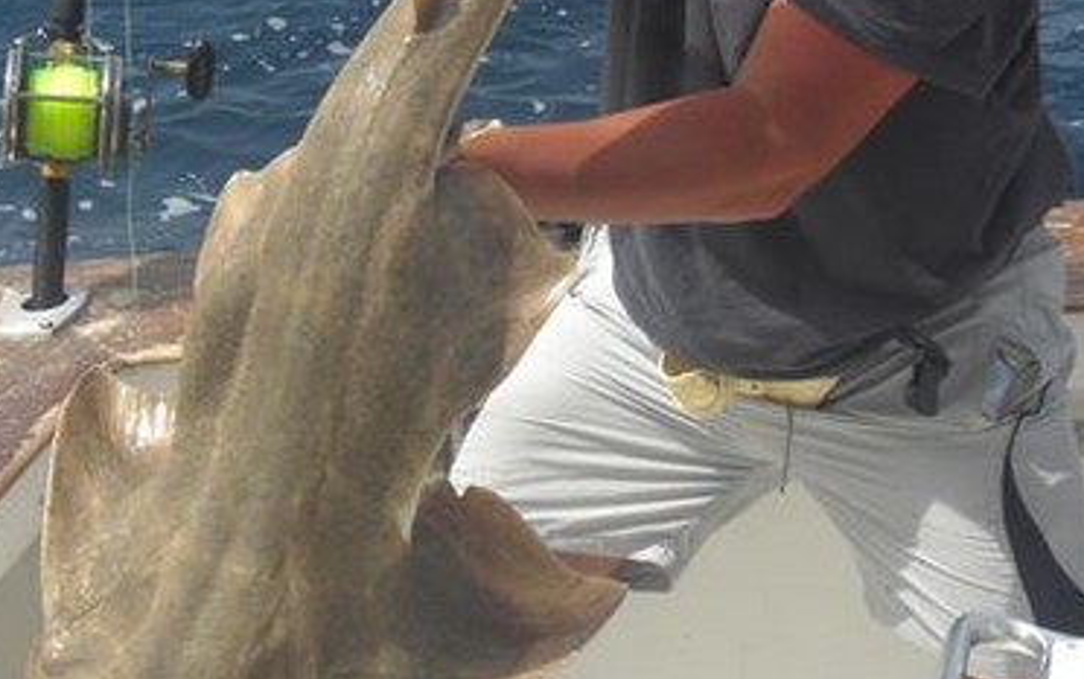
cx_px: 667
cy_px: 181
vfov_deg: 10.7
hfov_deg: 17.1
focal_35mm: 122
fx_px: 3606
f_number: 5.6
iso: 80
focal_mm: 14.2
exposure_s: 1/320
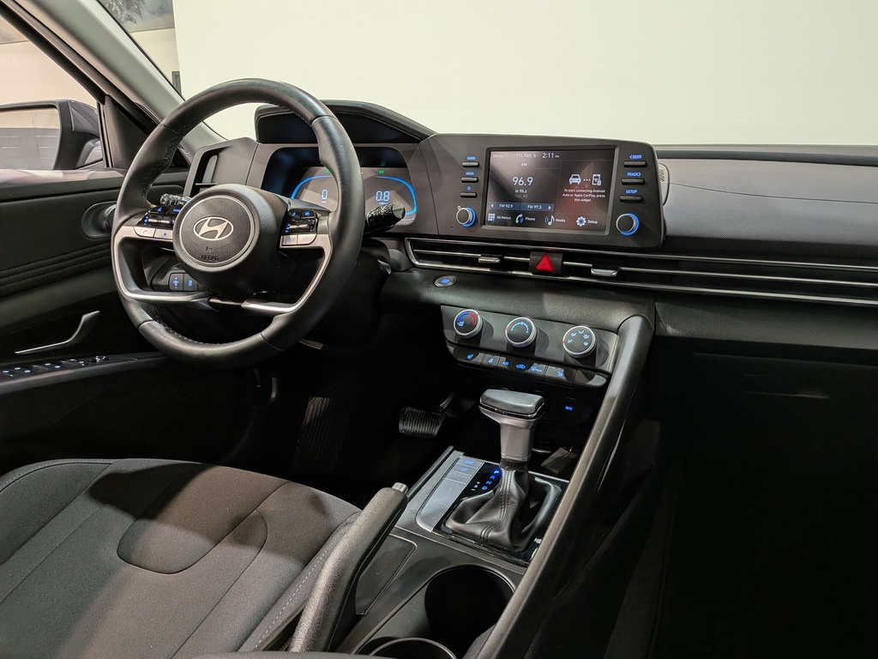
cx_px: 439
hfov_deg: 71.6
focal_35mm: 24
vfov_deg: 56.8
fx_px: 609
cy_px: 330
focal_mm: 4.53
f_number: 1.7
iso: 83
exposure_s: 1/50
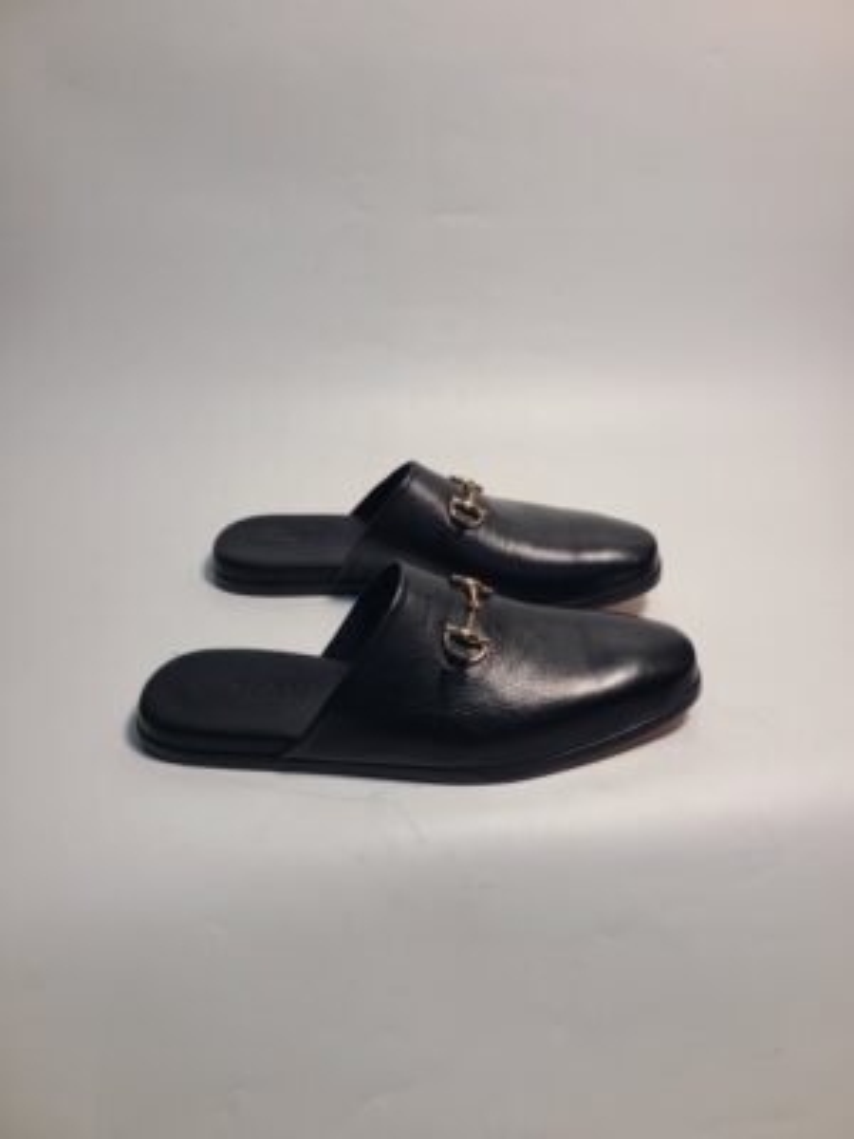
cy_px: 570
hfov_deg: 53.1
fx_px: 855
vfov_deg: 67.3
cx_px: 427
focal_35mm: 26
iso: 40
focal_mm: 5.4
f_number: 1.8
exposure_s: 1/135
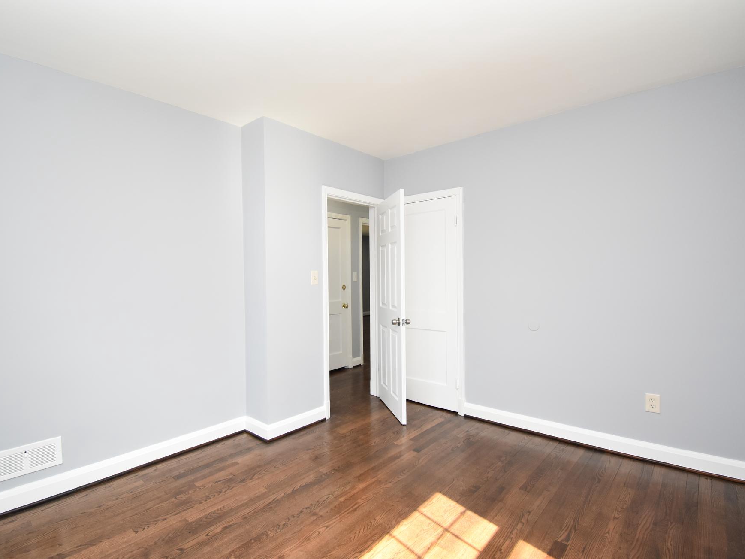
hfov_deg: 90.8
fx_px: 366
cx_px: 339
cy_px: 286
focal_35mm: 17
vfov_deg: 74.7
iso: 800
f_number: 4.5
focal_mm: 10
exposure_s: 1/250
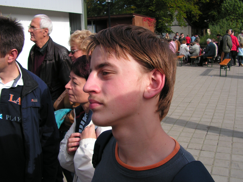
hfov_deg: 51.4
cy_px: 91
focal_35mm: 36
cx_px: 122
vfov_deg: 39.7
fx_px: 253
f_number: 4.8
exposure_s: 1/400
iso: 64
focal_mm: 6
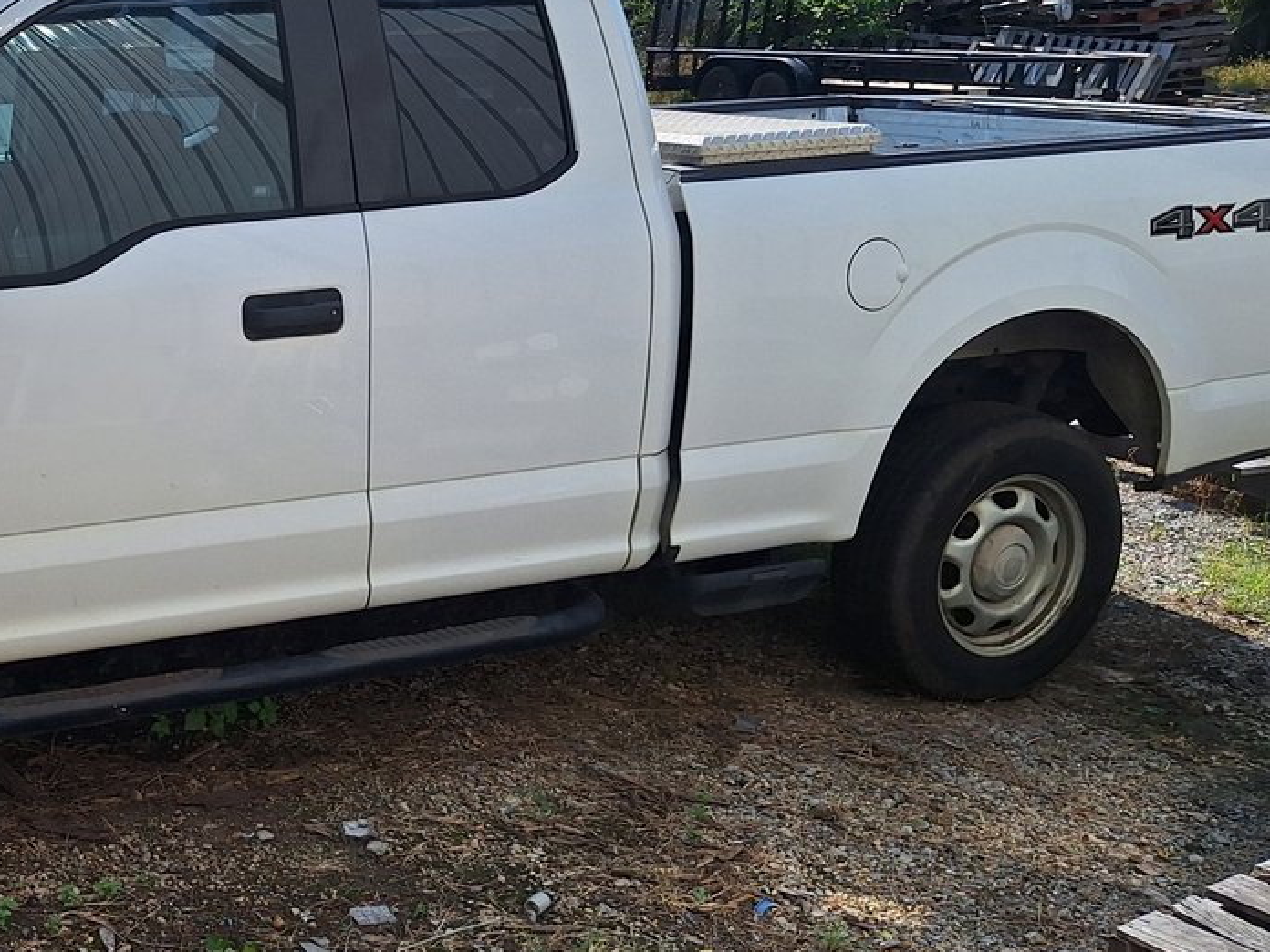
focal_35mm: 50
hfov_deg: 35.5
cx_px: 85
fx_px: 1834
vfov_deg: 29.0
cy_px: 342
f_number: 1.8
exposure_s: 1/4717
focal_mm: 5.54
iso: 40
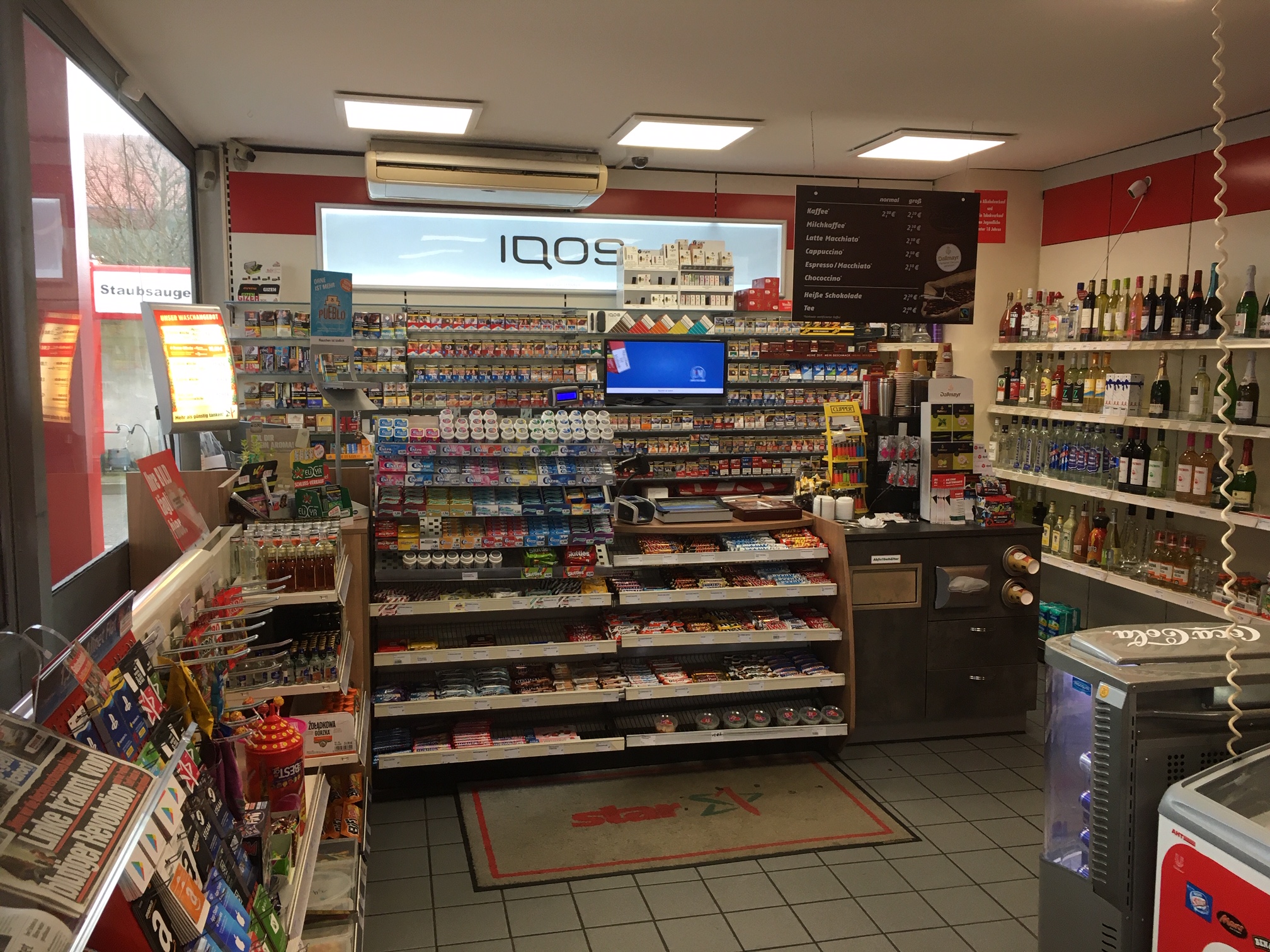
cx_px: 635
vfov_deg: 48.2
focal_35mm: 29
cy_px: 476
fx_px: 1064
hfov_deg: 61.7
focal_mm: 4.15
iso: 40
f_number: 2.2
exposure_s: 1/33
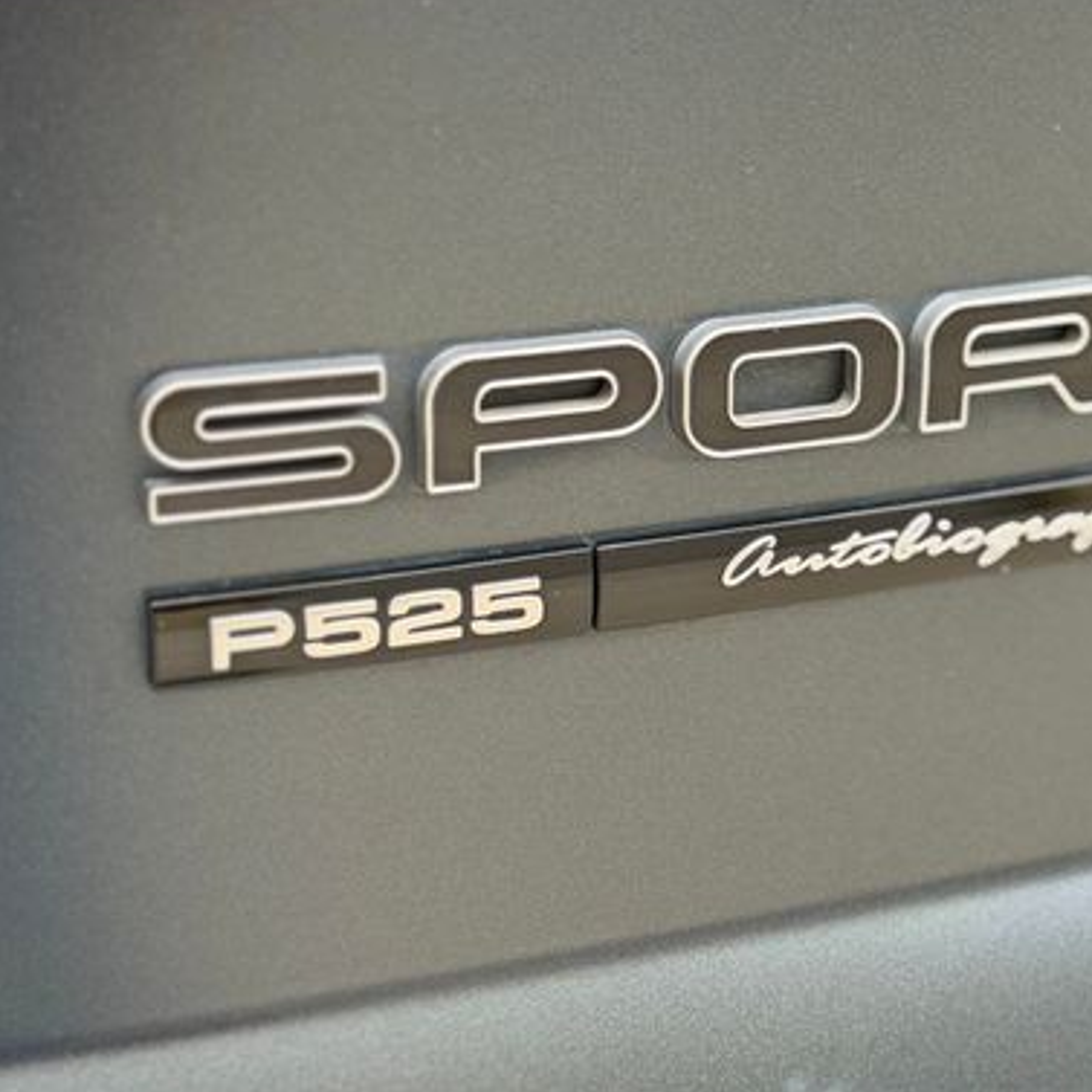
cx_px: 643
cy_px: 429
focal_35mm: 72
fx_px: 2570
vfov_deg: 23.9
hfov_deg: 24.0
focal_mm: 6.76
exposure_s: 1/420
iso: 80
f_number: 1.78
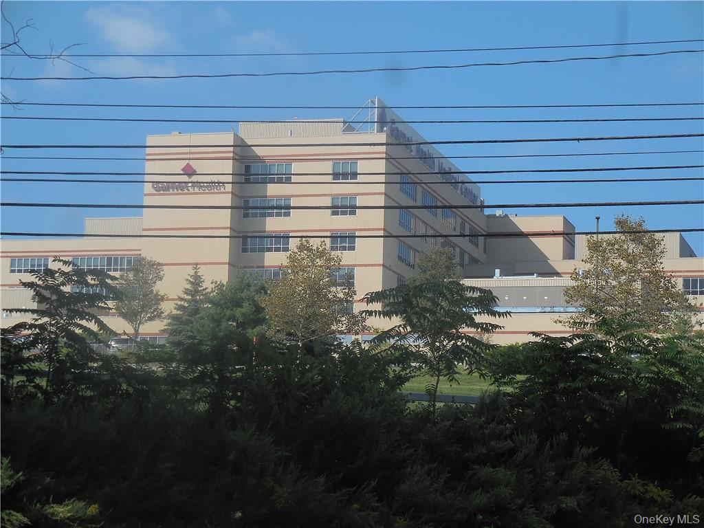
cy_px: 264
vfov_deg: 15.1
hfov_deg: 20.0
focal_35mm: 98
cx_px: 352
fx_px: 1993
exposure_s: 1/1000
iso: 125
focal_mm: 17.7
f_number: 5
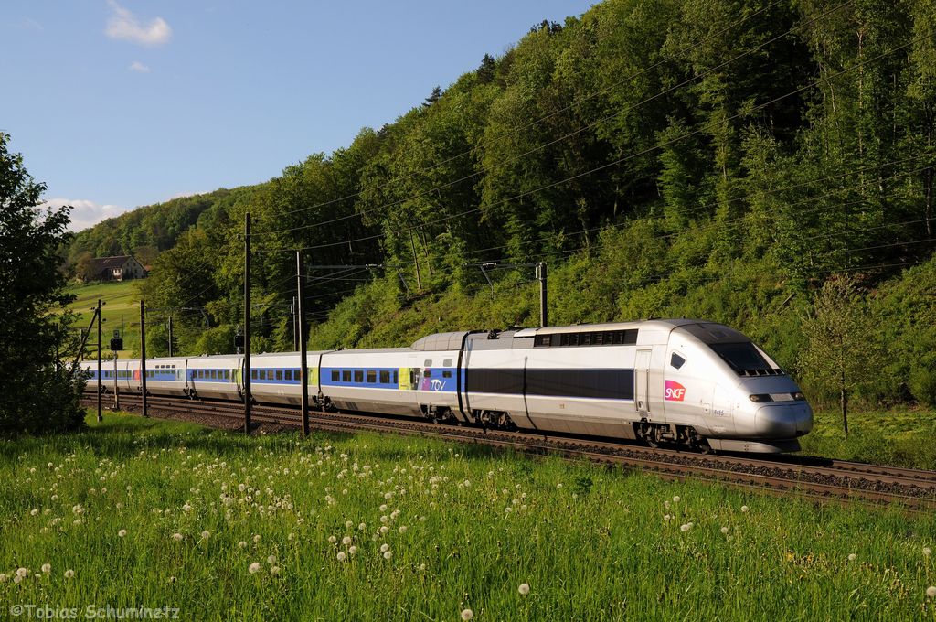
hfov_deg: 37.9
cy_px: 311
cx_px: 468
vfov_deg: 25.7
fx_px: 1363
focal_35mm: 52
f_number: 9
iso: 250
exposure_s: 1/640
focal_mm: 35
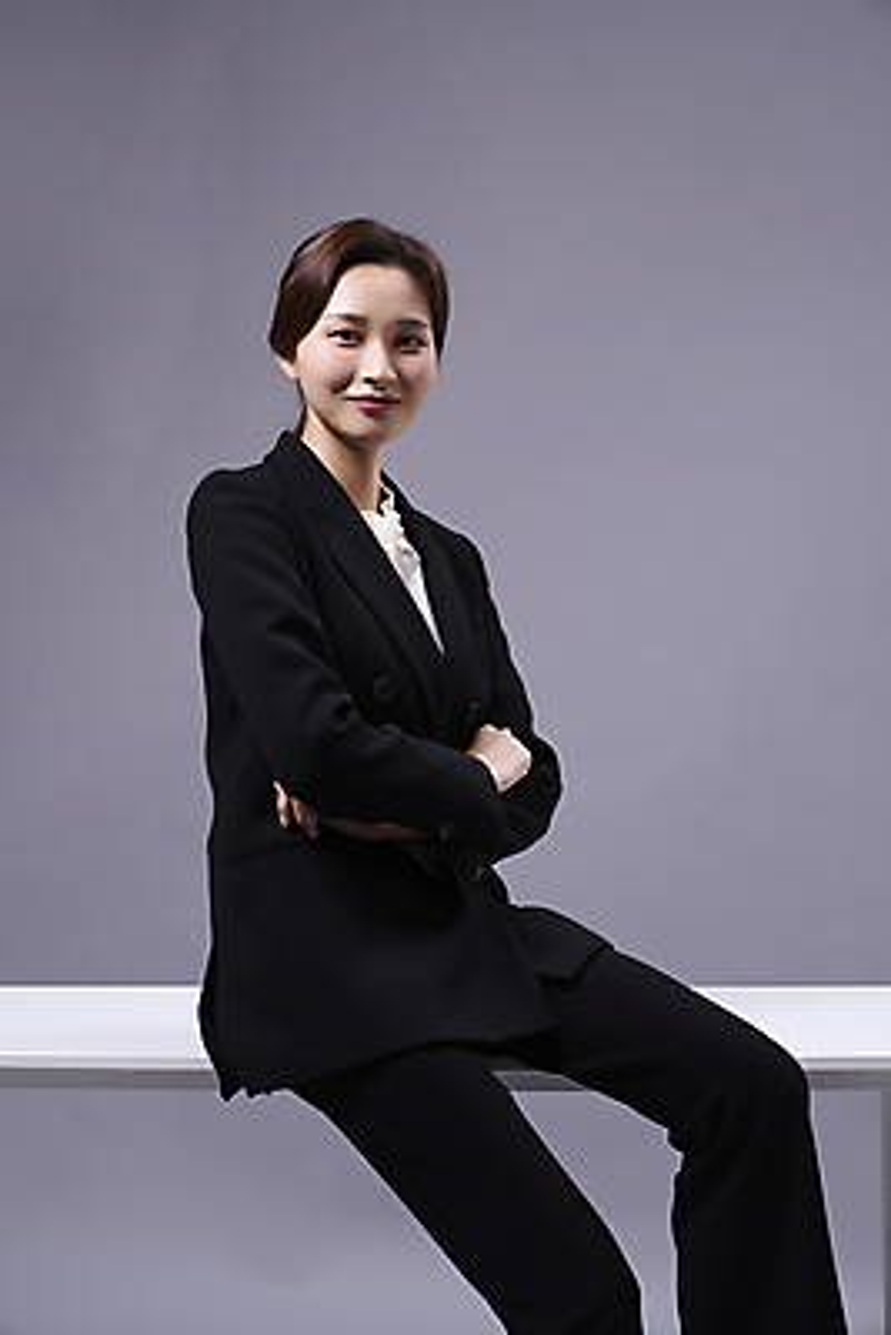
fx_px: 2596
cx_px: 446
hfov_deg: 19.5
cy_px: 668
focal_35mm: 70
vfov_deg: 28.8
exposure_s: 1/125
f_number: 5.6
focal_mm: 70
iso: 160
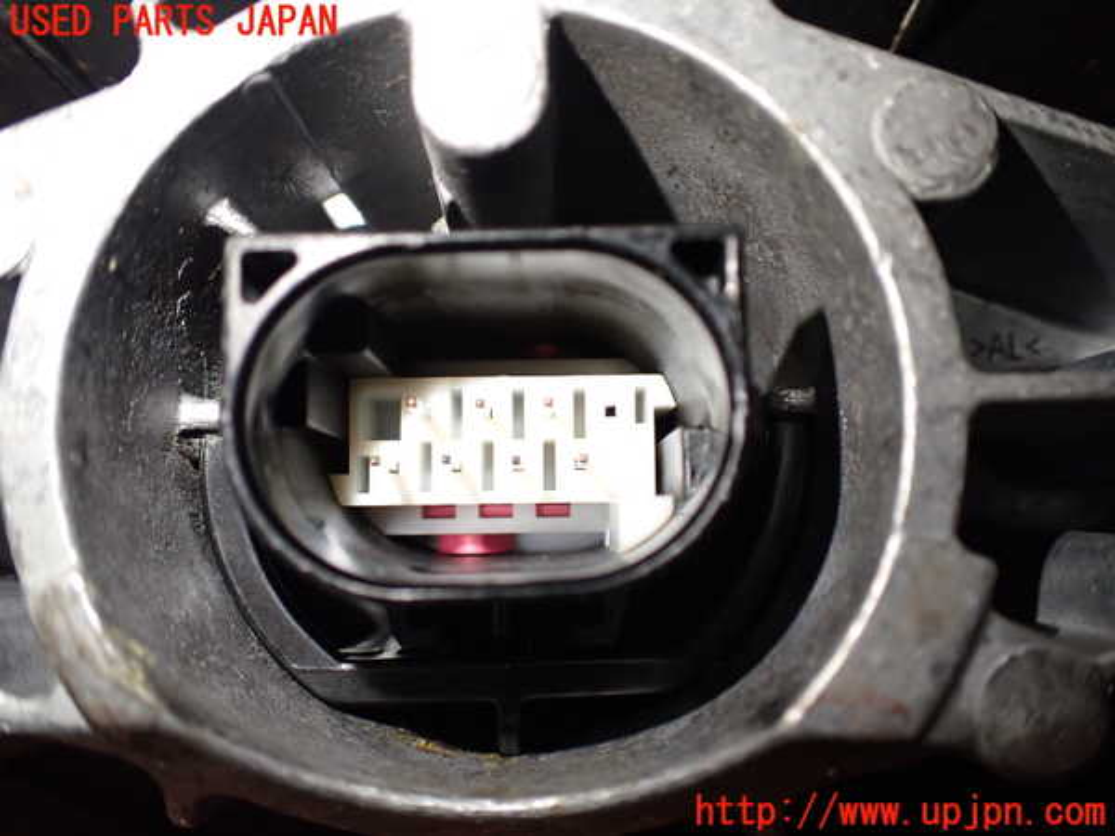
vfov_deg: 46.8
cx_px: 558
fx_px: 966
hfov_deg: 60.0
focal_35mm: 30
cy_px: 418
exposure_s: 1/125
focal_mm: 5.4
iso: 400
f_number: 2.3
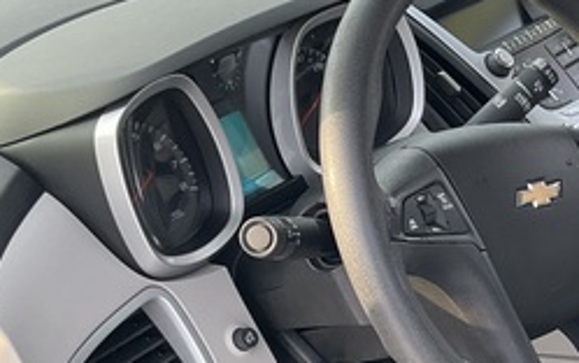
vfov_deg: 16.3
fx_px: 1247
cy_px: 337
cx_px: 619
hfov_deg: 24.6
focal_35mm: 79
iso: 32
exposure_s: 1/122
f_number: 1.8
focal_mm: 3
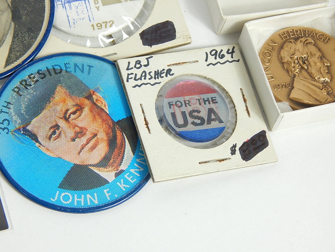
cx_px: 168
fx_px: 1103
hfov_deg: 17.3
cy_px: 126
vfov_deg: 13.0
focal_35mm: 114
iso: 250
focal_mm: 20.5
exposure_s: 1/30
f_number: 4.6
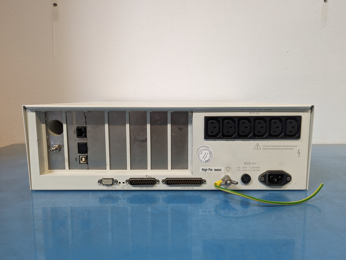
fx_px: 240
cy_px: 130
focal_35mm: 24
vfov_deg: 56.9
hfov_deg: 71.5
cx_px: 173
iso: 71
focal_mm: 6.81
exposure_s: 1/23.8
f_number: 1.85
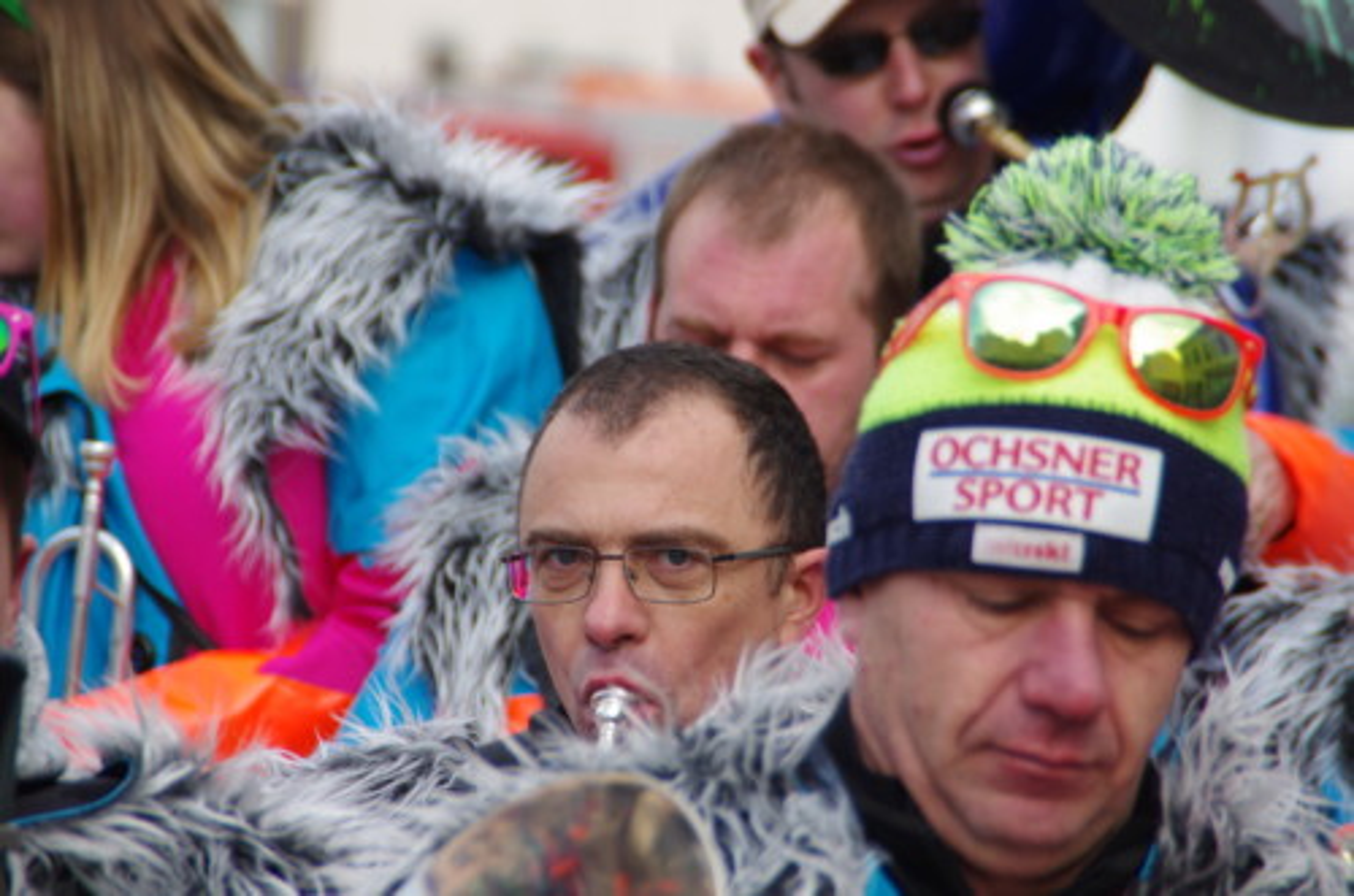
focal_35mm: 300
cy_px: 448
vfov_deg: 4.6
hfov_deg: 6.9
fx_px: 11258
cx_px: 677
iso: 200
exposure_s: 1/250
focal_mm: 200
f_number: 6.3
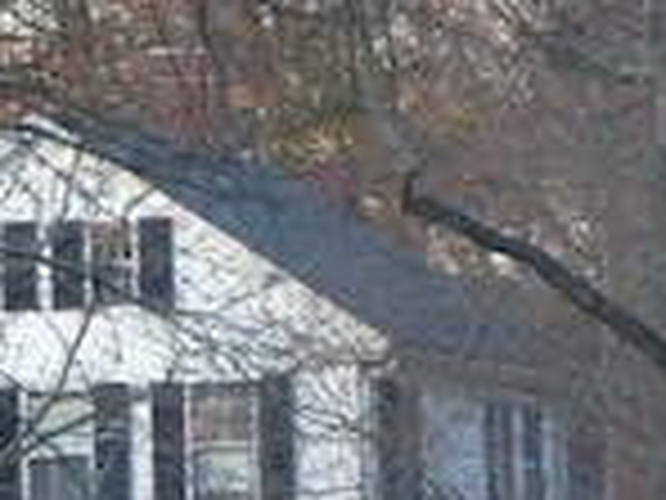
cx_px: 619
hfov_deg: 3.4
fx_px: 11121
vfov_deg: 2.6
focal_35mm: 578
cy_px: 505
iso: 250
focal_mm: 28.7
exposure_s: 1/80
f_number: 2.8
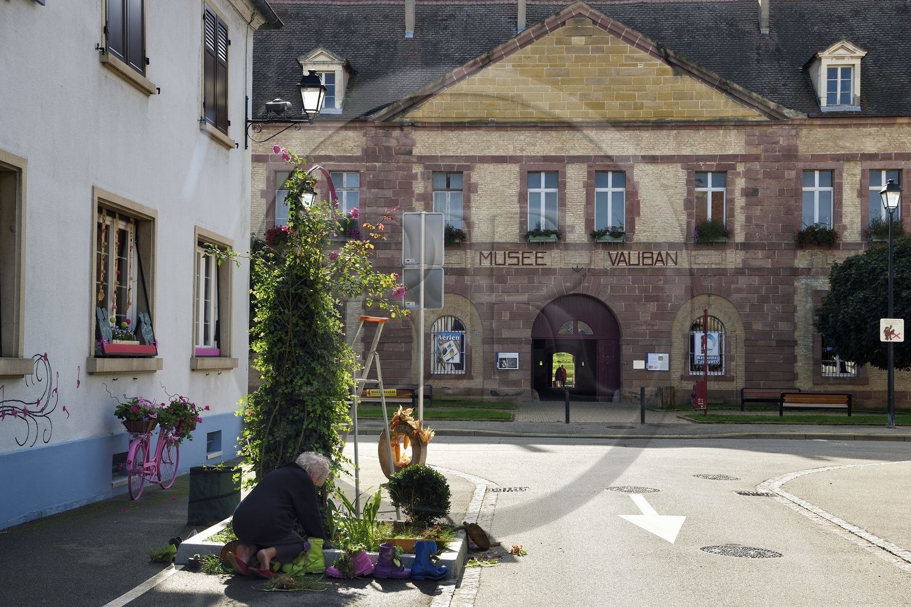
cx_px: 456
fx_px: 1214
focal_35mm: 48
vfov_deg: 28.1
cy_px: 304
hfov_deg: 41.1
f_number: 10
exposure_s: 1/250
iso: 200
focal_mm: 48
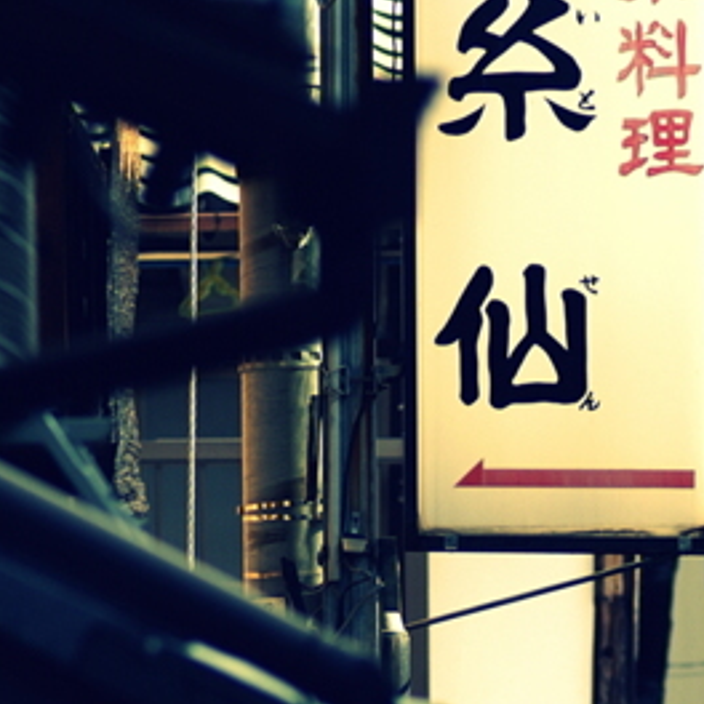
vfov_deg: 3.5
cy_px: 1021
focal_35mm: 493
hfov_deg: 3.5
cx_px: 797
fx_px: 11344
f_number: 3.2
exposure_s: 1/640
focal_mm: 100
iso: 125
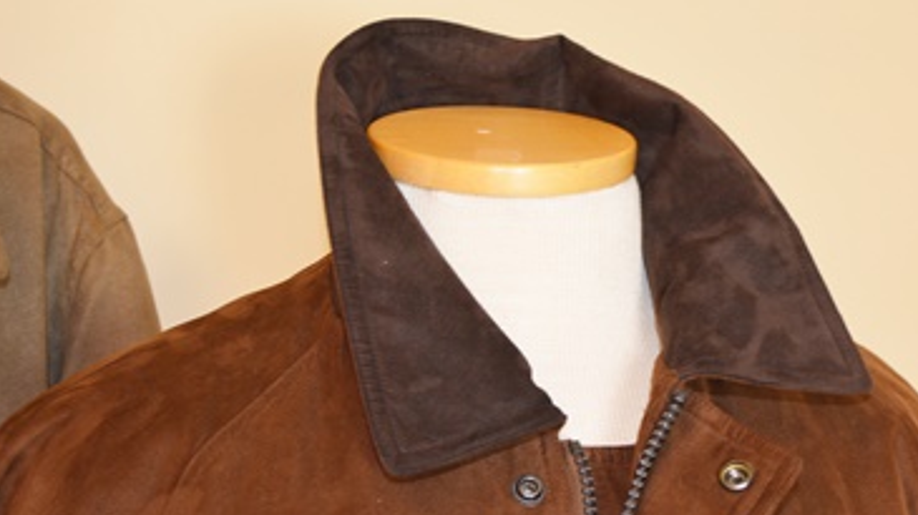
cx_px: 548
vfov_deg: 19.2
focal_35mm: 62
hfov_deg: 33.7
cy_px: 415
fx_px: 1509
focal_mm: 24
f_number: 4
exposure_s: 1/60
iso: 500
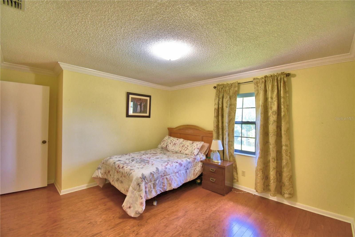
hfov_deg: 100.4
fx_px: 148
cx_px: 178
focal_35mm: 15
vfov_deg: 77.3
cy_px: 118
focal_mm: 10
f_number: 4.5
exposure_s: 1/40
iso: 400
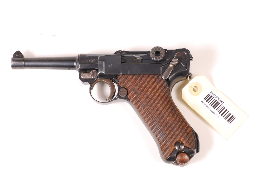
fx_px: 833
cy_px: 95
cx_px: 119
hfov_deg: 17.3
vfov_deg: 13.0
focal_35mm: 114
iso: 100
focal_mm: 70
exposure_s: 1/60
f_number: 13
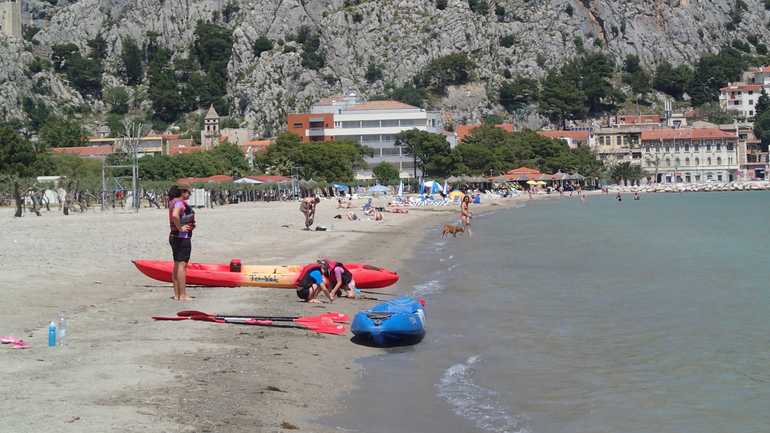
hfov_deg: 19.5
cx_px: 384
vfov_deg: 11.0
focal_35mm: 110
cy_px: 154
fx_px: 2246
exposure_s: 1/800
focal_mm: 18
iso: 200
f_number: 6.3
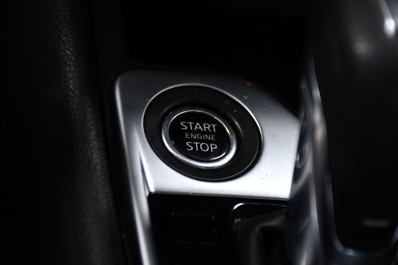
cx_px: 199
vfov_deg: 9.1
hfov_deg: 13.7
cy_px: 132
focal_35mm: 150
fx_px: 1658
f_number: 5.6
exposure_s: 1/400
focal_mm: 100
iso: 2500
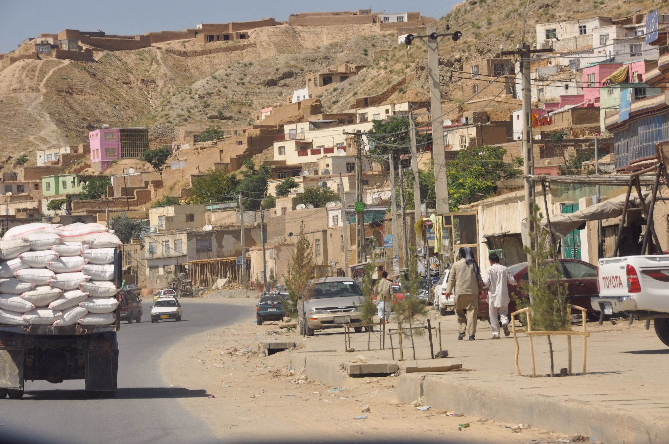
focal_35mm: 135
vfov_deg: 10.1
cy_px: 222
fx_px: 2505
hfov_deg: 15.2
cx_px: 334
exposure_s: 1/400
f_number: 10
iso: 200
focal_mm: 90
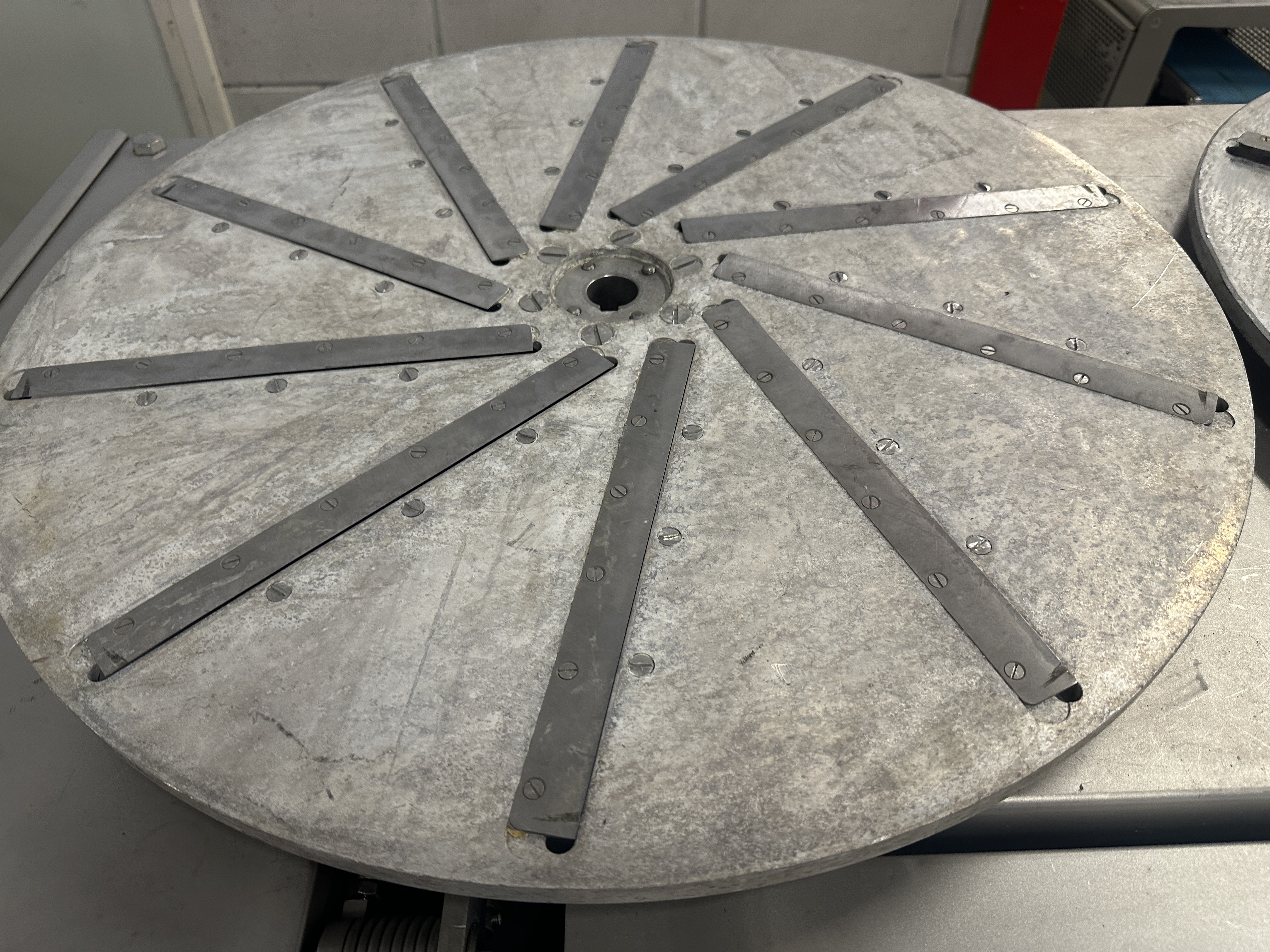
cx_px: 635
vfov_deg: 56.8
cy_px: 476
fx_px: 881
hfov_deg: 71.6
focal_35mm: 24
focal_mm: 6.86
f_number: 1.78
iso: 200
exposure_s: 1/50
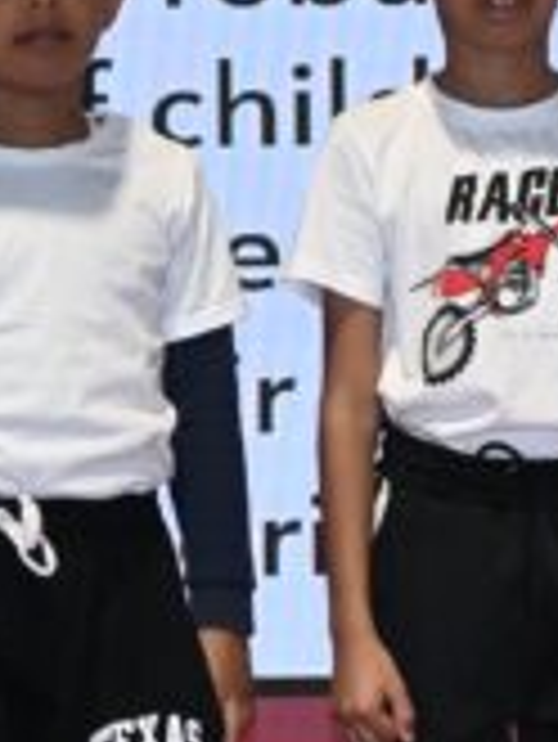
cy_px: 70
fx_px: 6525
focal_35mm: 304
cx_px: 482
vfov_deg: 6.5
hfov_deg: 4.9
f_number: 5
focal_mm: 34
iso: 1600
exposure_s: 1/200
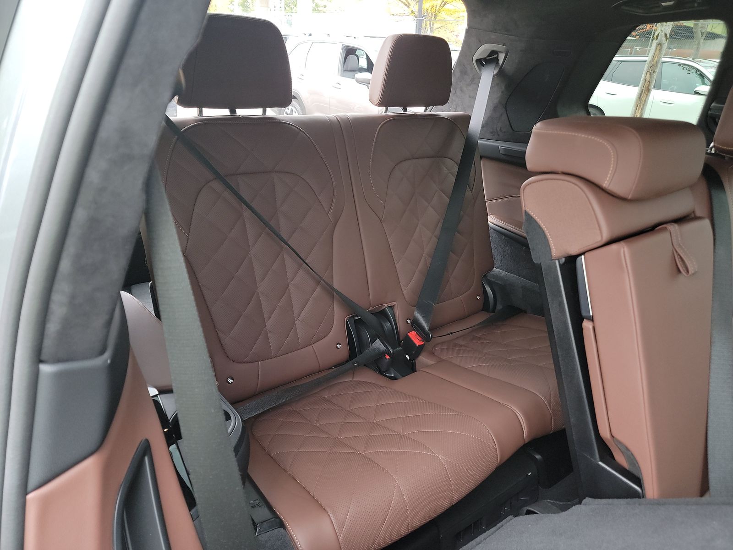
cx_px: 366
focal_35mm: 24
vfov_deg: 56.8
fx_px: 508
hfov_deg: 71.6
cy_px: 275
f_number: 1.8
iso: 326
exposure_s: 1/59
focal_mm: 6.7
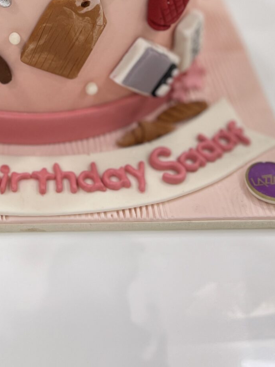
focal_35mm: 72
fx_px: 763
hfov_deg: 20.1
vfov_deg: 24.0
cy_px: -97
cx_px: 42
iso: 64
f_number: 1.6
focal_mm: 5.1
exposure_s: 1/121
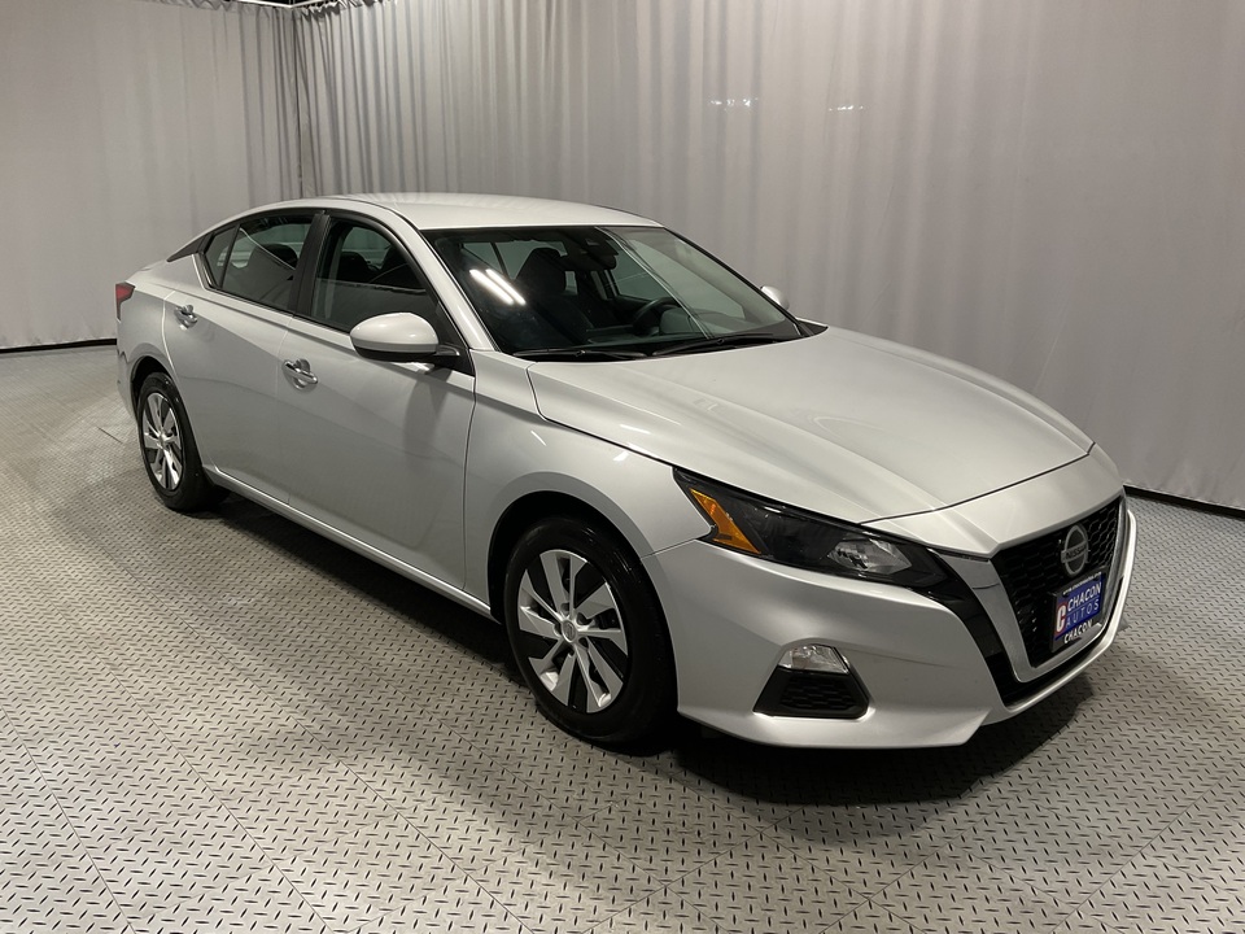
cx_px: 622
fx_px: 1043
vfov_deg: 48.2
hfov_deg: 61.7
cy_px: 467
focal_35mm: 29
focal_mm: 3
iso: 40
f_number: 1.8
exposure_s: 1/60
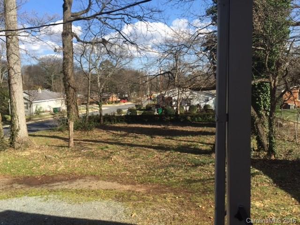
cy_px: 112
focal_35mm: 29
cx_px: 150
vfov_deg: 48.2
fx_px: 251
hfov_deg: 61.7
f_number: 2.2
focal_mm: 4.15
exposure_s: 1/1364
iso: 32
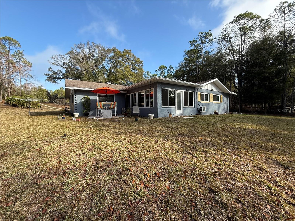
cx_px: 148
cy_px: 110
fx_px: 119
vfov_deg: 85.7
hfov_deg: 102.1
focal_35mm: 14
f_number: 2.2
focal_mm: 2.22
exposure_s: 1/613
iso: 50
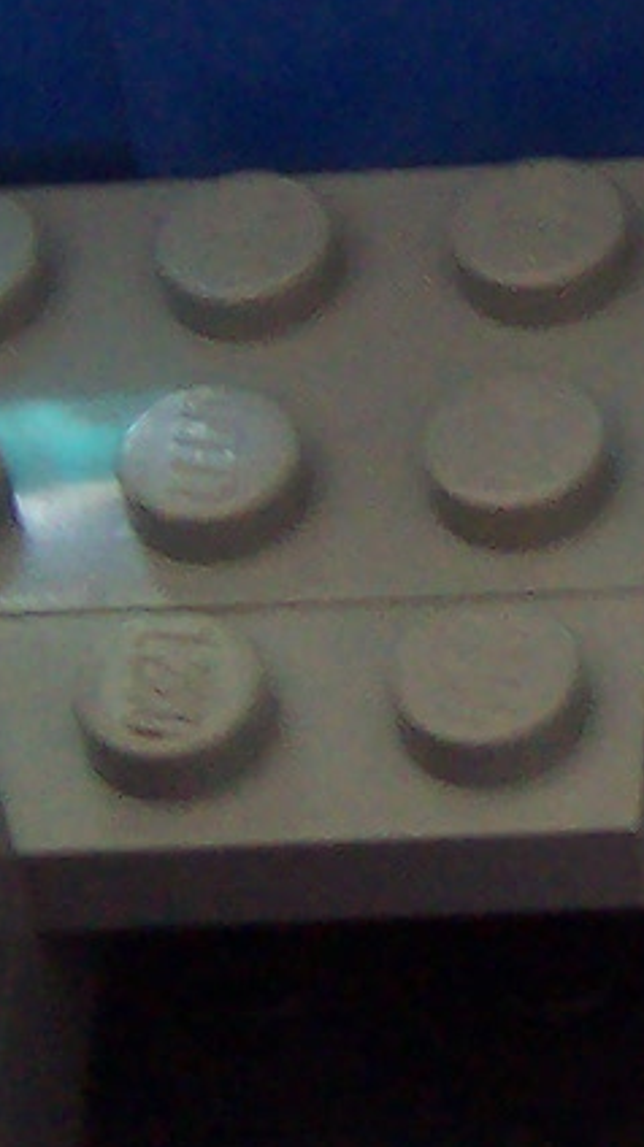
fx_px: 5716
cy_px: 433
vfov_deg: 11.5
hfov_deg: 6.3
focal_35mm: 188
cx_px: 1123
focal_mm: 5.6
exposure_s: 1/8
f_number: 2.8
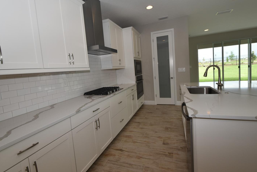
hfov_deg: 93.3
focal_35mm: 17
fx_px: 121
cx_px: 124
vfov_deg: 70.3
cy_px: 79
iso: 250
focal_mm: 10
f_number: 5.6
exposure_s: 1/125
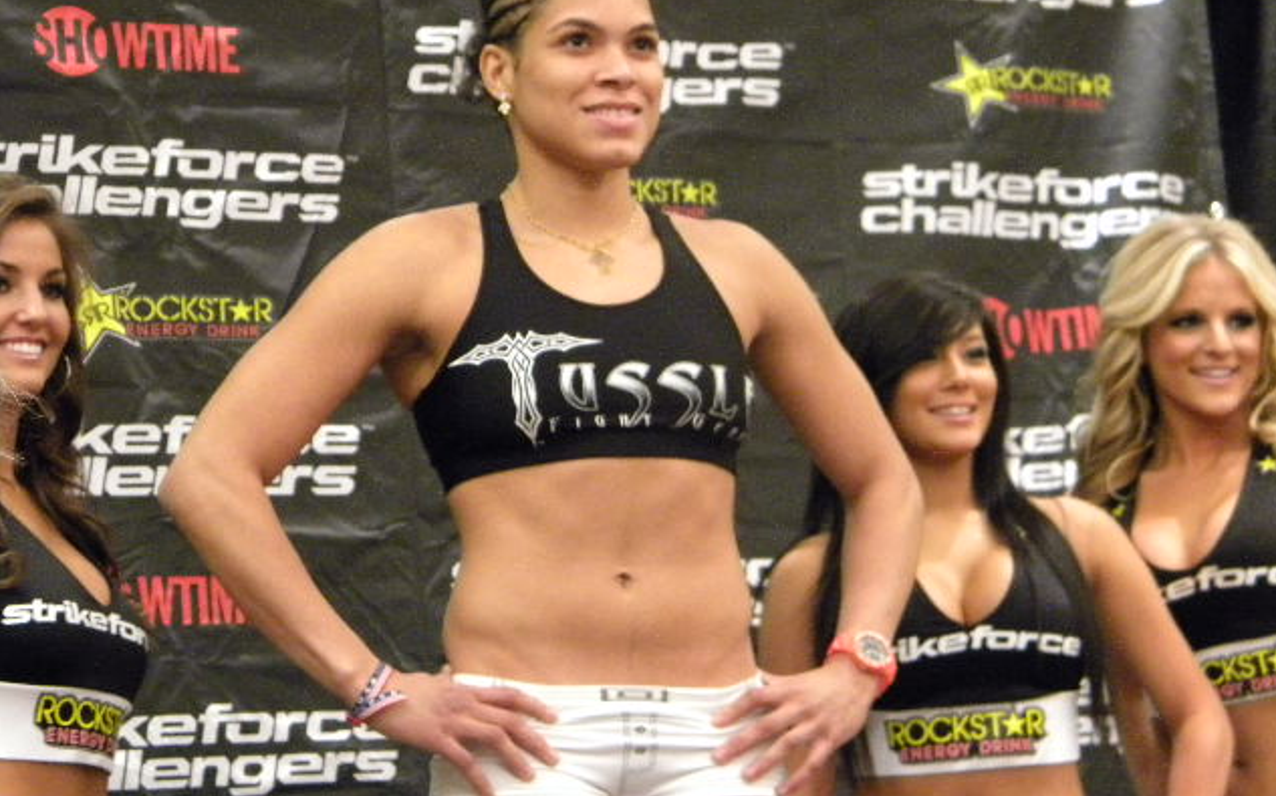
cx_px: 643
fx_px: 3094
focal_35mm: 89
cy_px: 379
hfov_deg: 23.3
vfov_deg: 14.7
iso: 800
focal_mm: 15.1
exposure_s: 1/7.4
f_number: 4.5
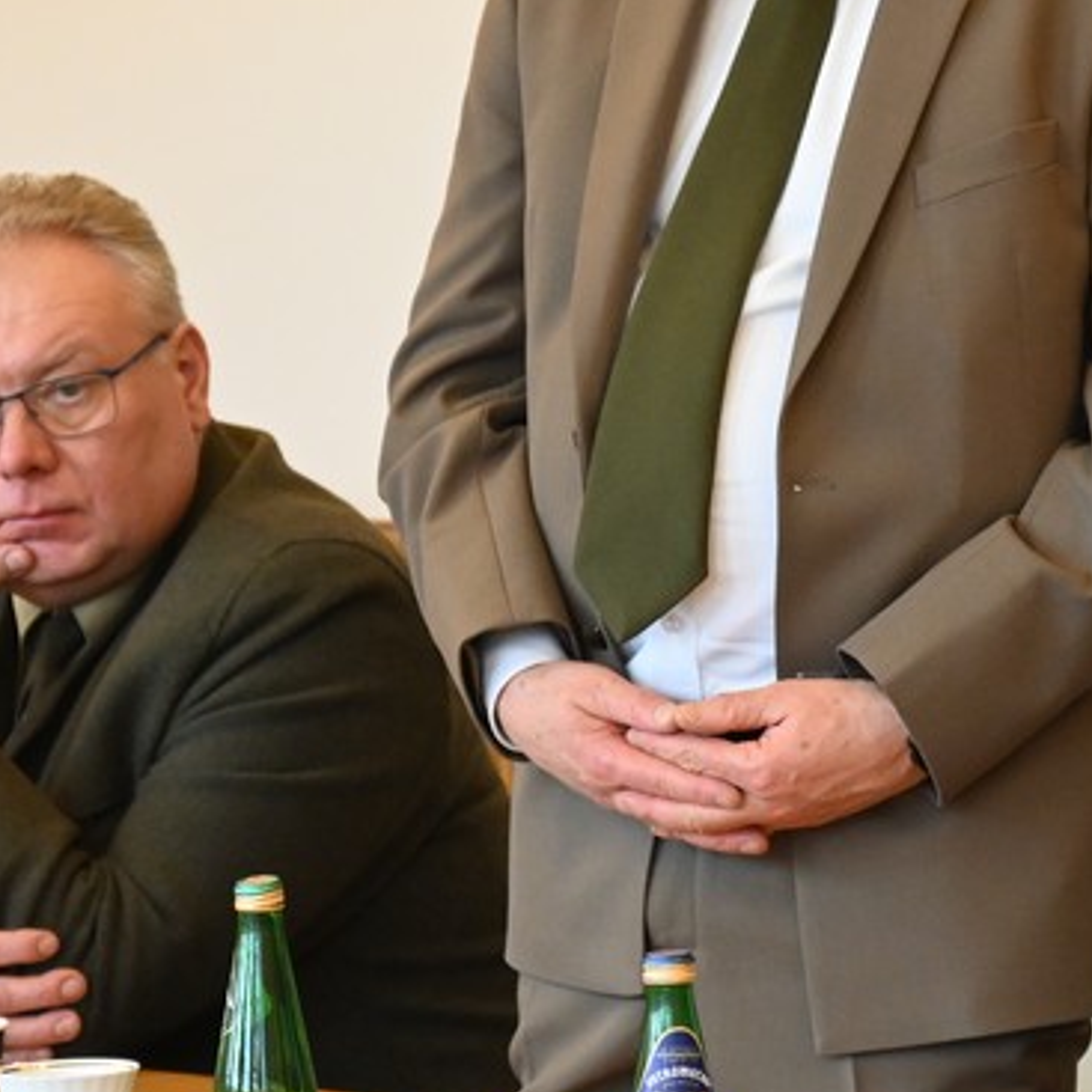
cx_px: 440
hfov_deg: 6.0
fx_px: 10422
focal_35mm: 292
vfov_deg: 6.0
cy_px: 327
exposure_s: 1/125
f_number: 4
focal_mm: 70
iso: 2200
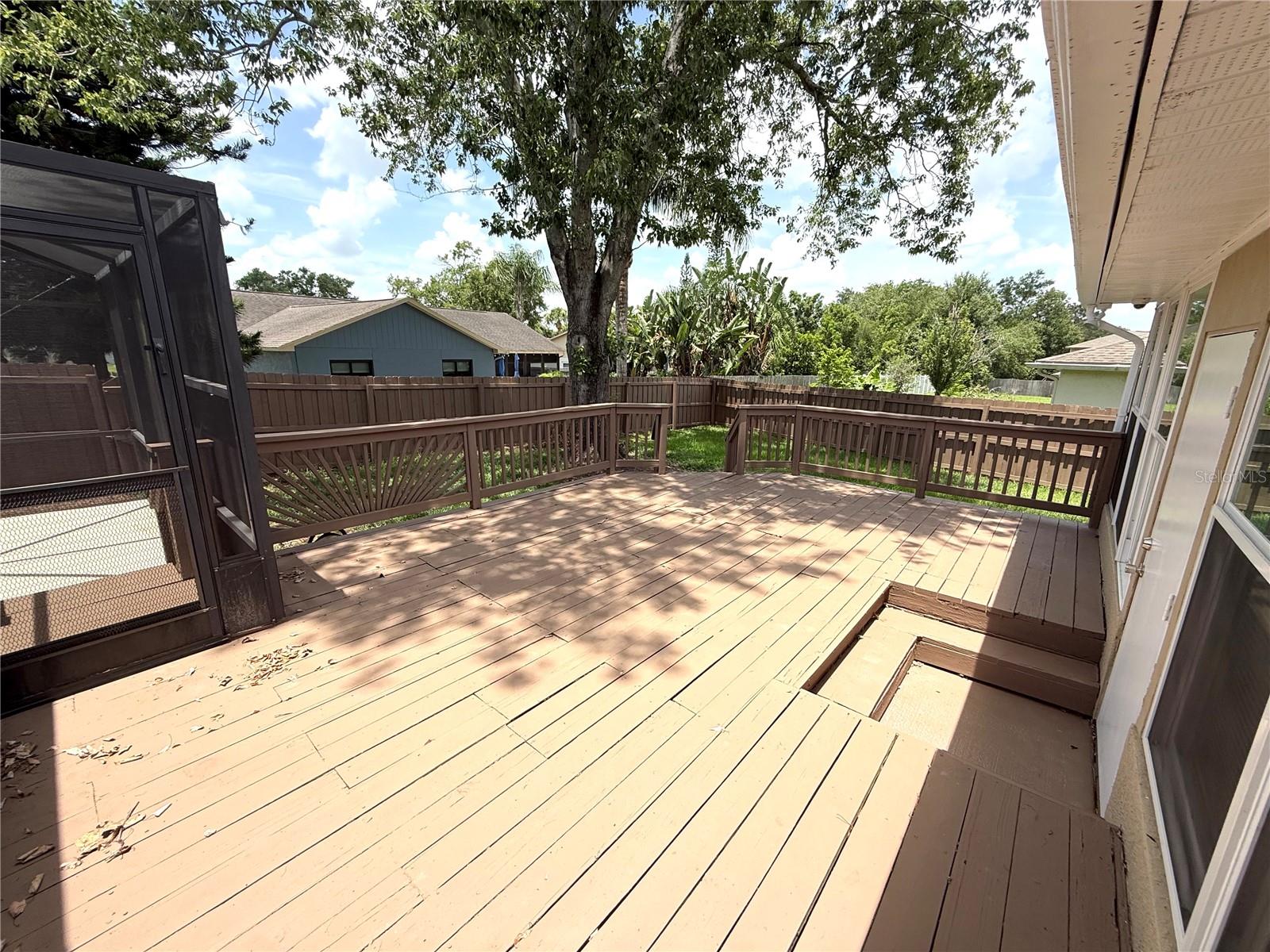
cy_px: 476
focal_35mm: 14
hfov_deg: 102.1
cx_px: 635
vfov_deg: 85.7
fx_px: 514
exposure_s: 1/1105
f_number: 2.2
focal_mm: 2.22
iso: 50
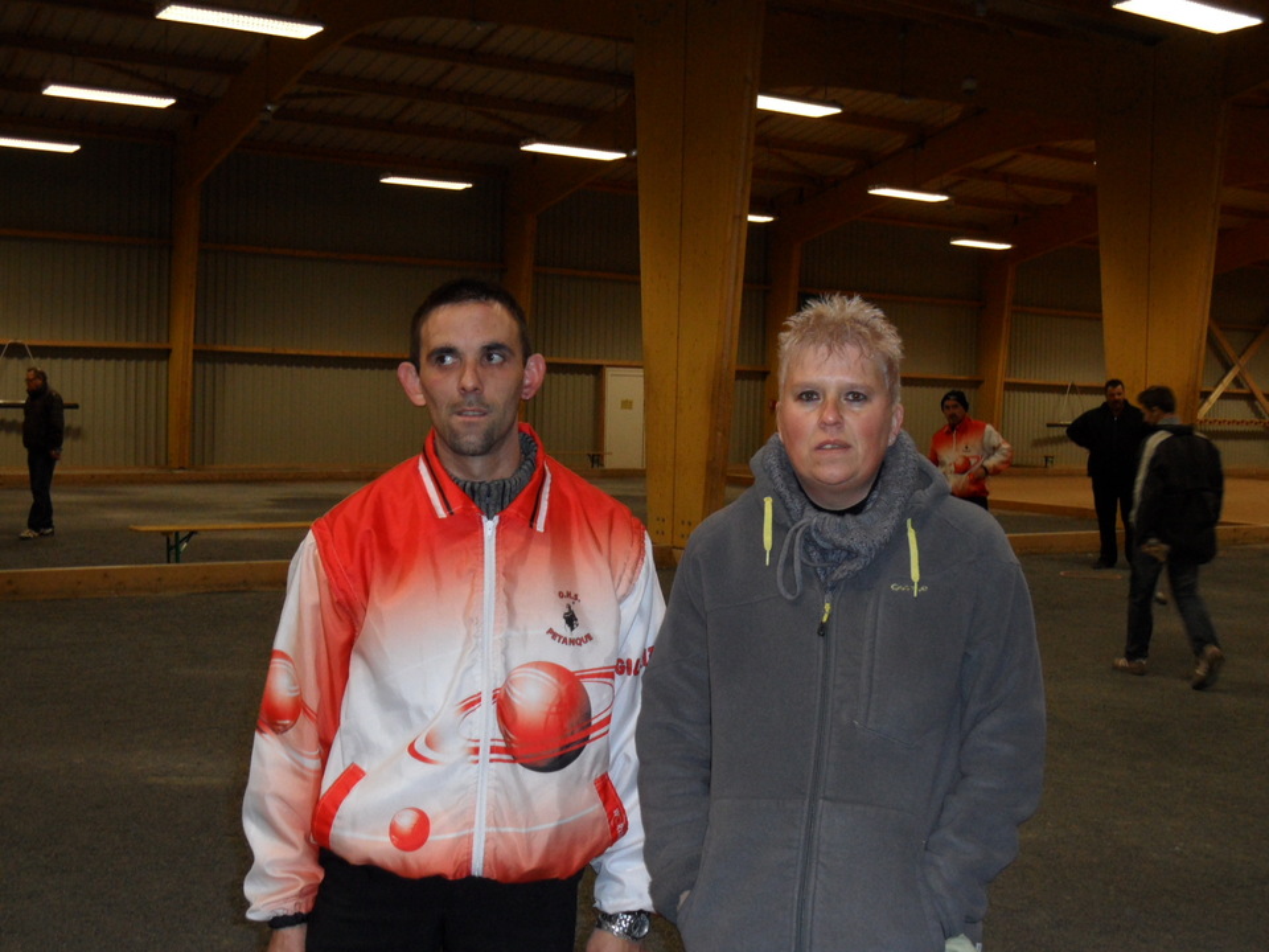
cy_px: 476
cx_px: 634
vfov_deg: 36.0
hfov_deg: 46.8
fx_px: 1466
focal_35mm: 40
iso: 200
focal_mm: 6.5
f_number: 3.6
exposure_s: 1/45
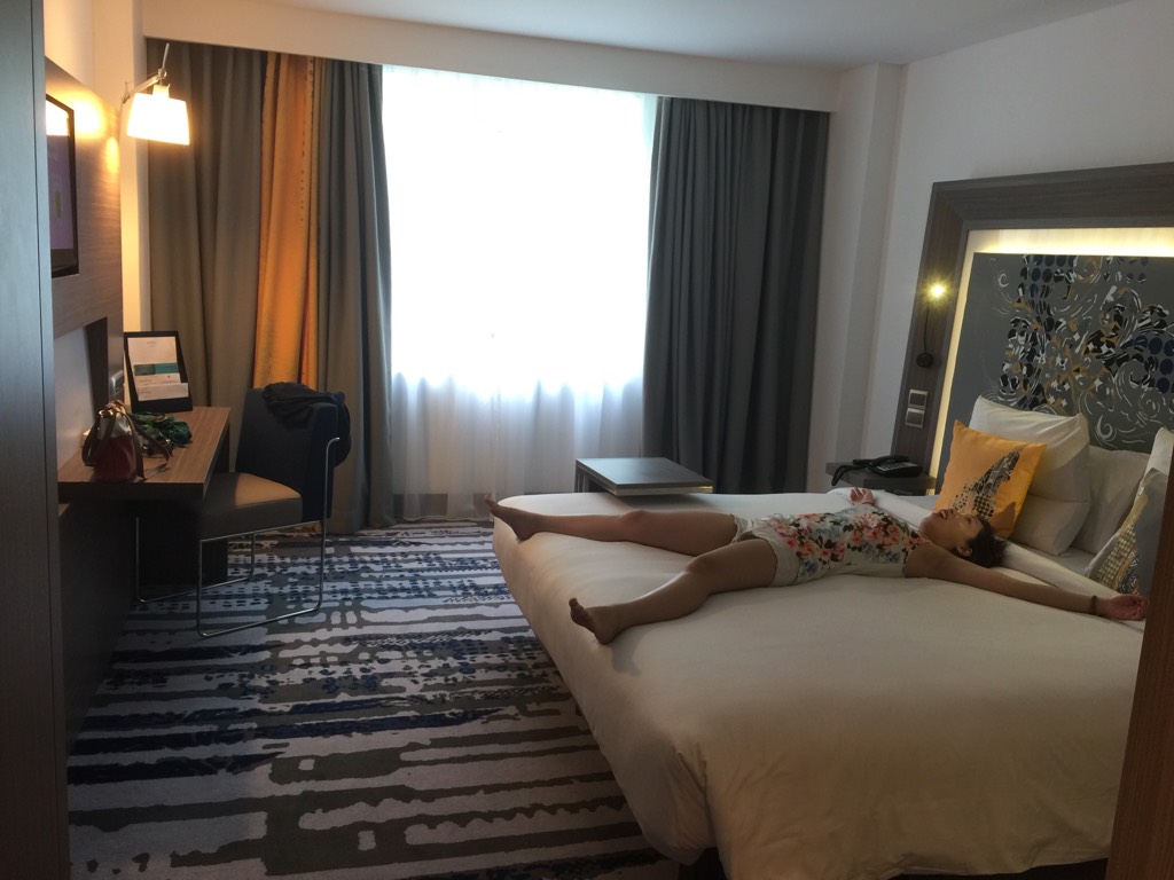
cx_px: 587
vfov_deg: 48.2
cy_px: 440
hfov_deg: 61.7
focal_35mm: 29
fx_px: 984
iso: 50
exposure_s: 1/17
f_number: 2.2
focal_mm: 4.15
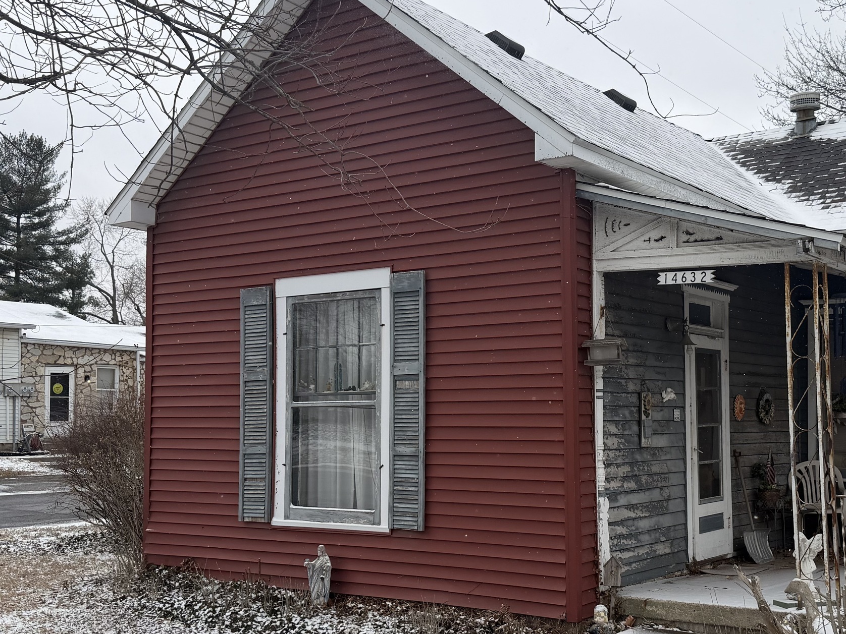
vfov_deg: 32.8
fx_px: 1075
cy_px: 357
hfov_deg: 42.5
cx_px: 549
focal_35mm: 44
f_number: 1.78
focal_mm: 6.76
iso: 80
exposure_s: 1/2703
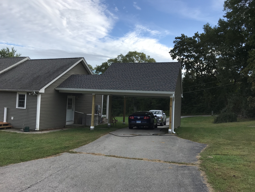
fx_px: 206
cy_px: 96
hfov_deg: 63.4
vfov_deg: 49.7
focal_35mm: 28
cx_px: 128
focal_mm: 3.99
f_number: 1.8
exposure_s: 1/772
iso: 20
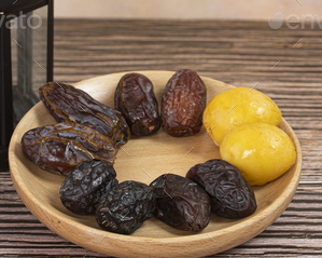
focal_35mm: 166
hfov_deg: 11.6
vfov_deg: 9.3
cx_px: 152
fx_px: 1586
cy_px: 72
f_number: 13
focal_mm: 89.8
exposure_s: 1/8
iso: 100
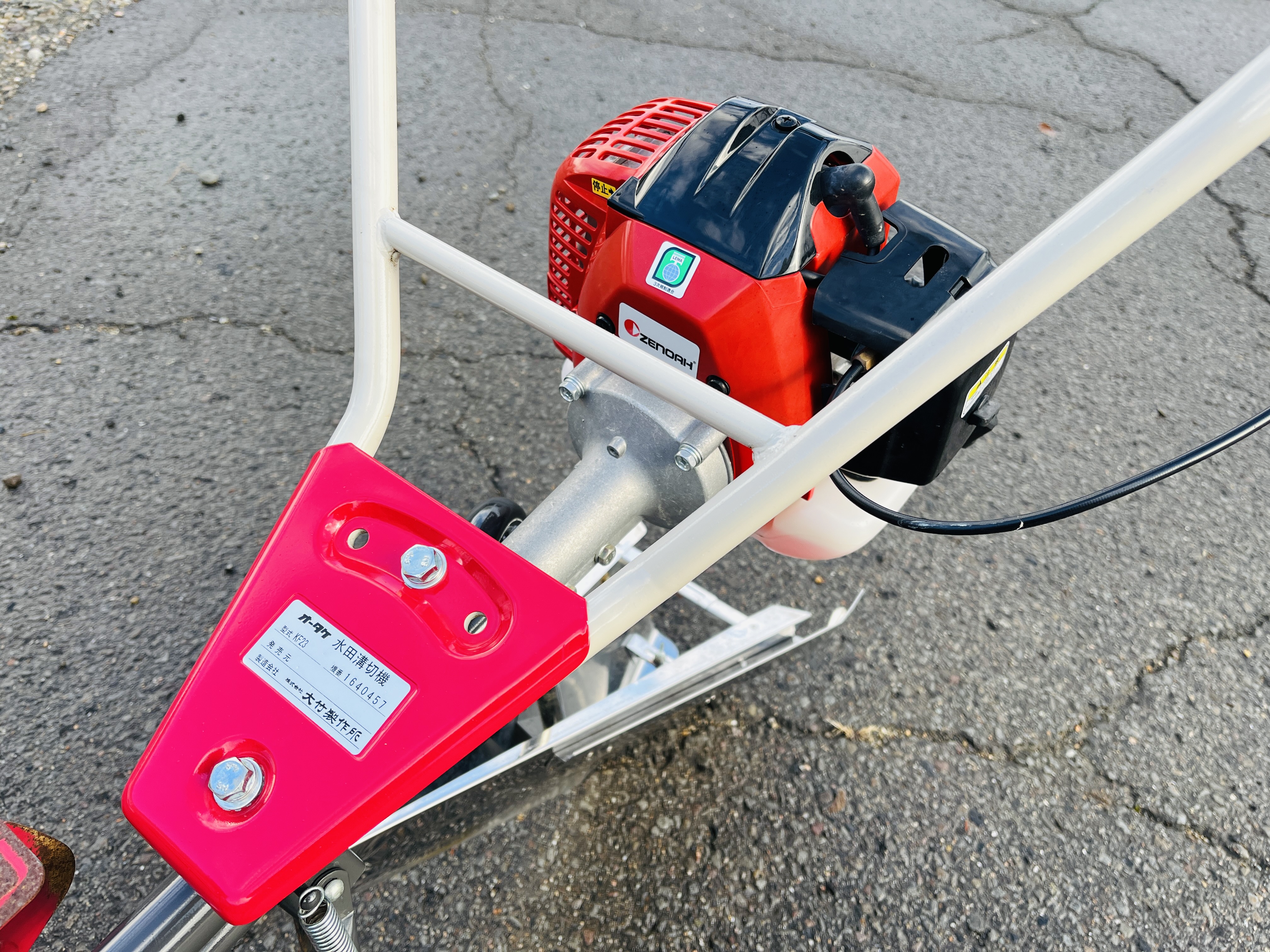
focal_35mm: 26
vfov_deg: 53.1
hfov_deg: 67.3
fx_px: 954
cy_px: 476
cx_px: 635
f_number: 1.6
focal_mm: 5.1
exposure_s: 1/571
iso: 50
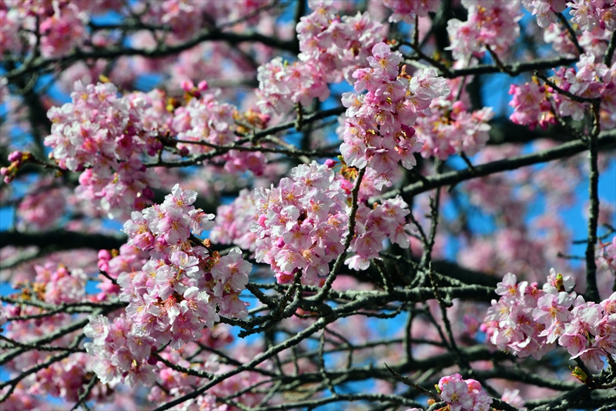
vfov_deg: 4.6
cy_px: 206
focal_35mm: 300
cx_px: 308
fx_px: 5135
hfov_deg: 6.9
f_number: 14
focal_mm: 300
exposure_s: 1/1250
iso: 800
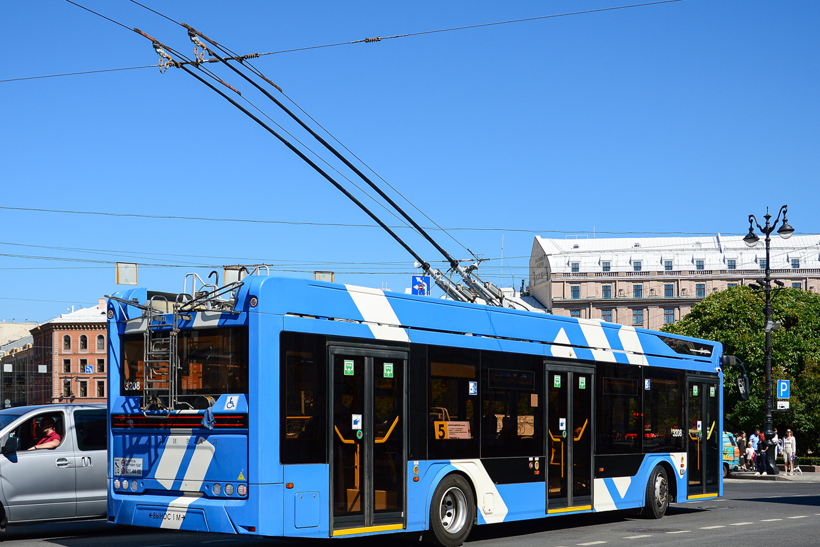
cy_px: 315
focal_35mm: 45
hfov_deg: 44.0
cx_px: 404
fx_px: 1016
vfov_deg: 30.1
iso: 100
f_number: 5.6
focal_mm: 25
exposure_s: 1/640
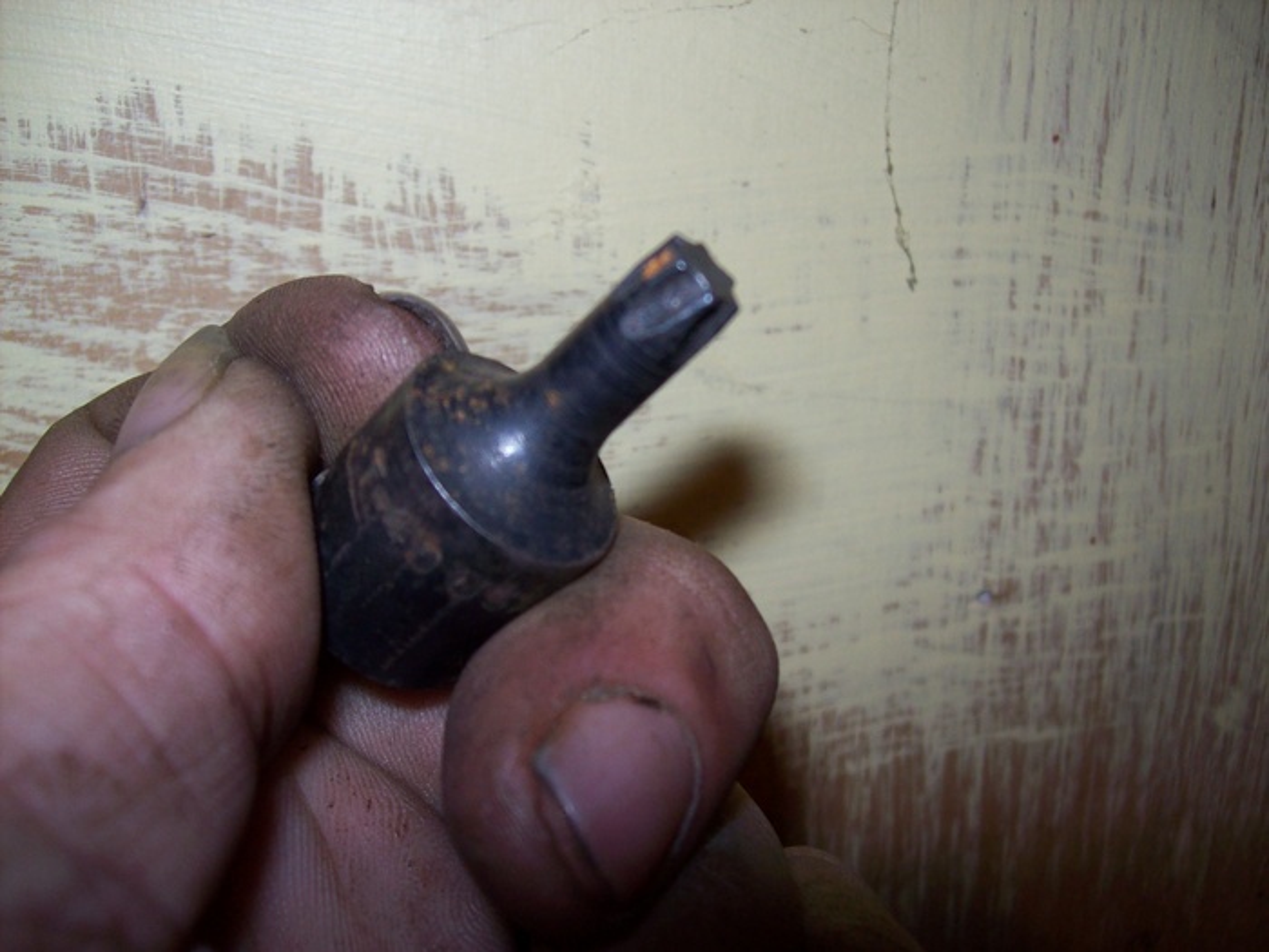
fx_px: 1320
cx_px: 634
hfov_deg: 51.4
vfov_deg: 39.7
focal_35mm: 36
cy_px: 476
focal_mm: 6
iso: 80
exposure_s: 1/64
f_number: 2.7
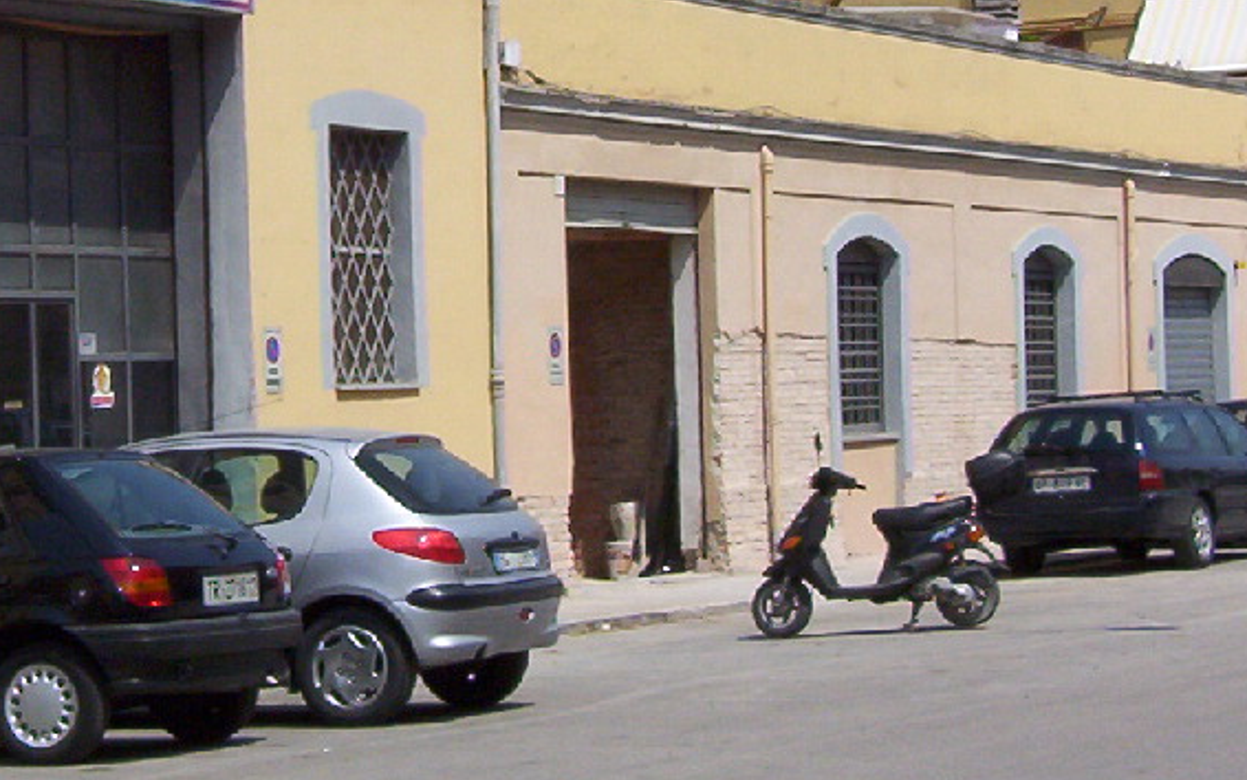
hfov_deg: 18.2
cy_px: 55
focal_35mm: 113
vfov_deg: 11.5
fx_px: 3841
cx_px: 134
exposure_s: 1/947
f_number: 5.97
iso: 100
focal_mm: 7.88
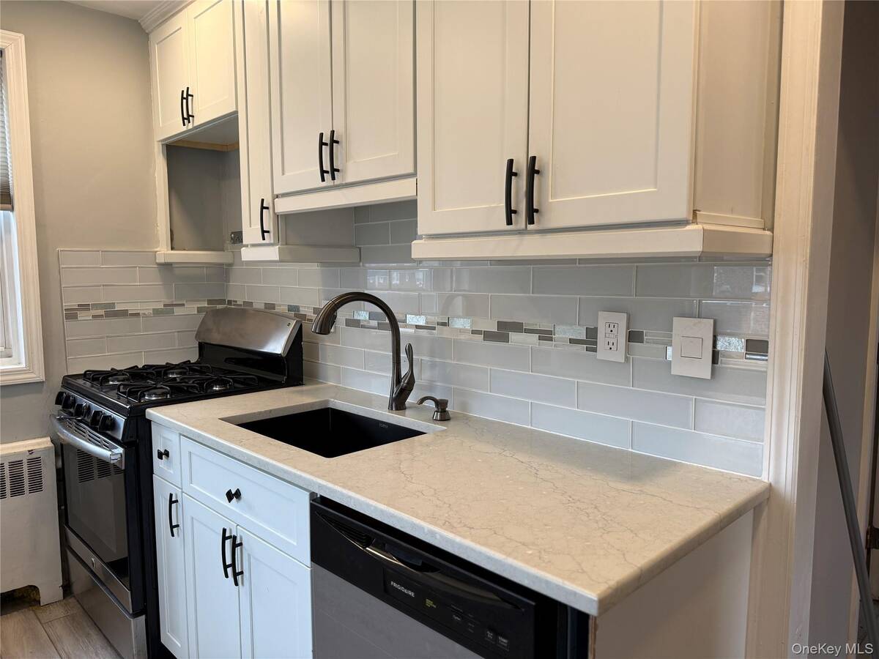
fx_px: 609
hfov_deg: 71.6
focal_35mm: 24
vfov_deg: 56.8
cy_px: 330
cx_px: 440
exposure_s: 1/120
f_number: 1.78
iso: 125
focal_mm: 6.76
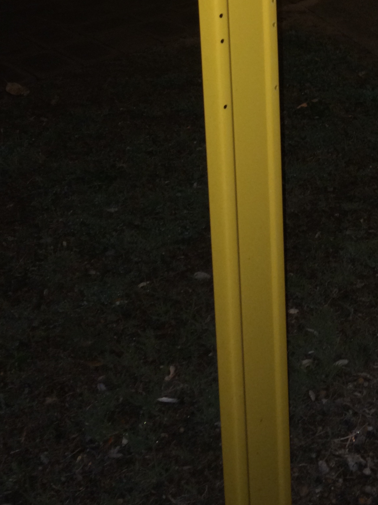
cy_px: 17
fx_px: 903
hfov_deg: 23.2
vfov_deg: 29.4
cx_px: 323
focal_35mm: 62
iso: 80
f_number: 2.2
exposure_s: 1/17
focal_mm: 4.15
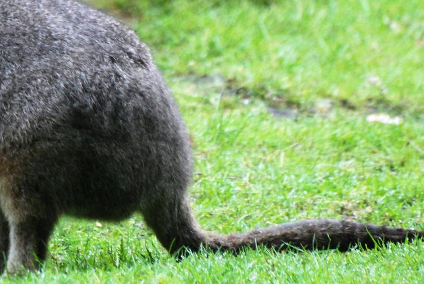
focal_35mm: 966
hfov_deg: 2.1
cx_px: 58
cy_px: 87
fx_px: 11393
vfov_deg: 1.4
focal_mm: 300
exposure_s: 1/160
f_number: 5.6
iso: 1600
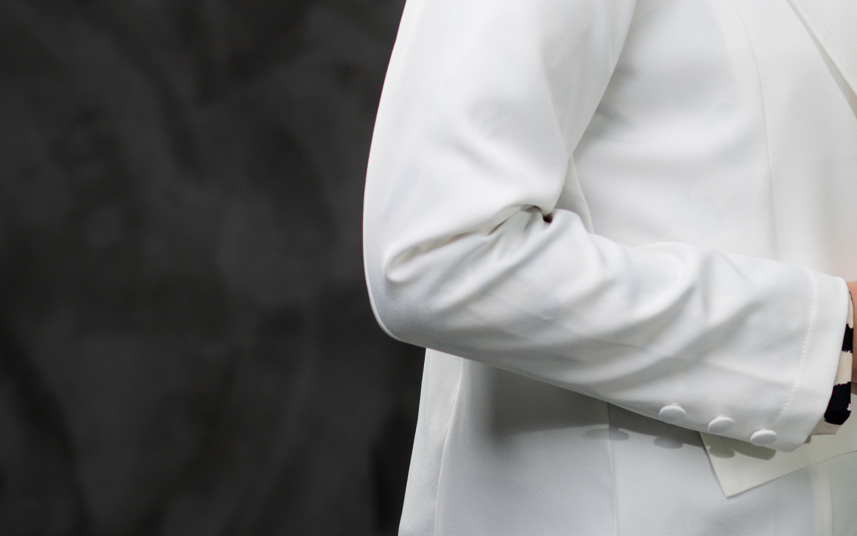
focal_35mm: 219
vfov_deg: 6.0
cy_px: -47
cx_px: 672
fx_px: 5115
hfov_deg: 9.6
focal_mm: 85
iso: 100
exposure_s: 1/200
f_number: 3.5
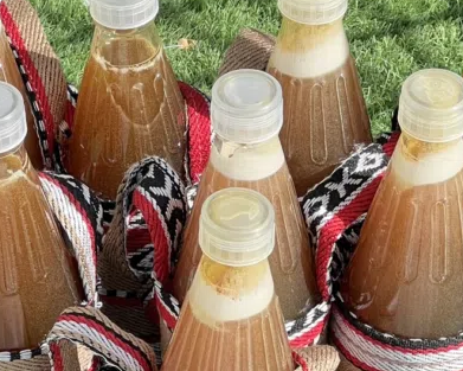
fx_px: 1686
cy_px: 143
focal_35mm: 123
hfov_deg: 15.6
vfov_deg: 12.5
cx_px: 230
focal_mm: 9
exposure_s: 1/267
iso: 32
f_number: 2.8
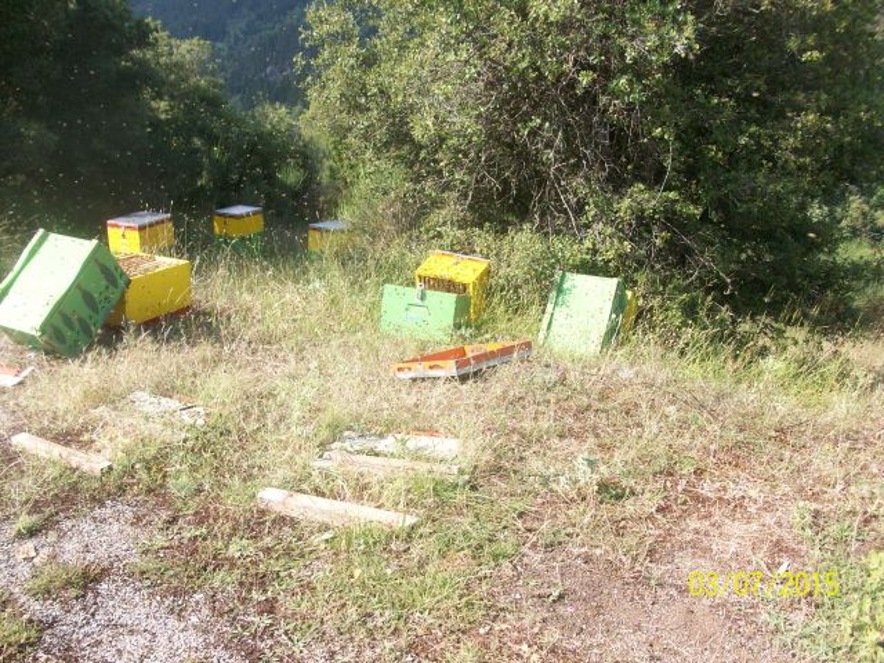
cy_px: 332
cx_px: 442
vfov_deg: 41.8
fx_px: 868
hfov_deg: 54.0
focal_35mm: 34
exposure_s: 1/371
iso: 64
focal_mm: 5.7
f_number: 2.8
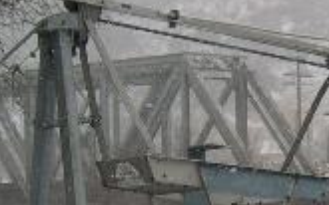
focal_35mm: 156
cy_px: 273
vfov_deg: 8.3
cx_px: 343
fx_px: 1398
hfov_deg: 13.2
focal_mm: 8
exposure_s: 1/244
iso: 100
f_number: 2.8
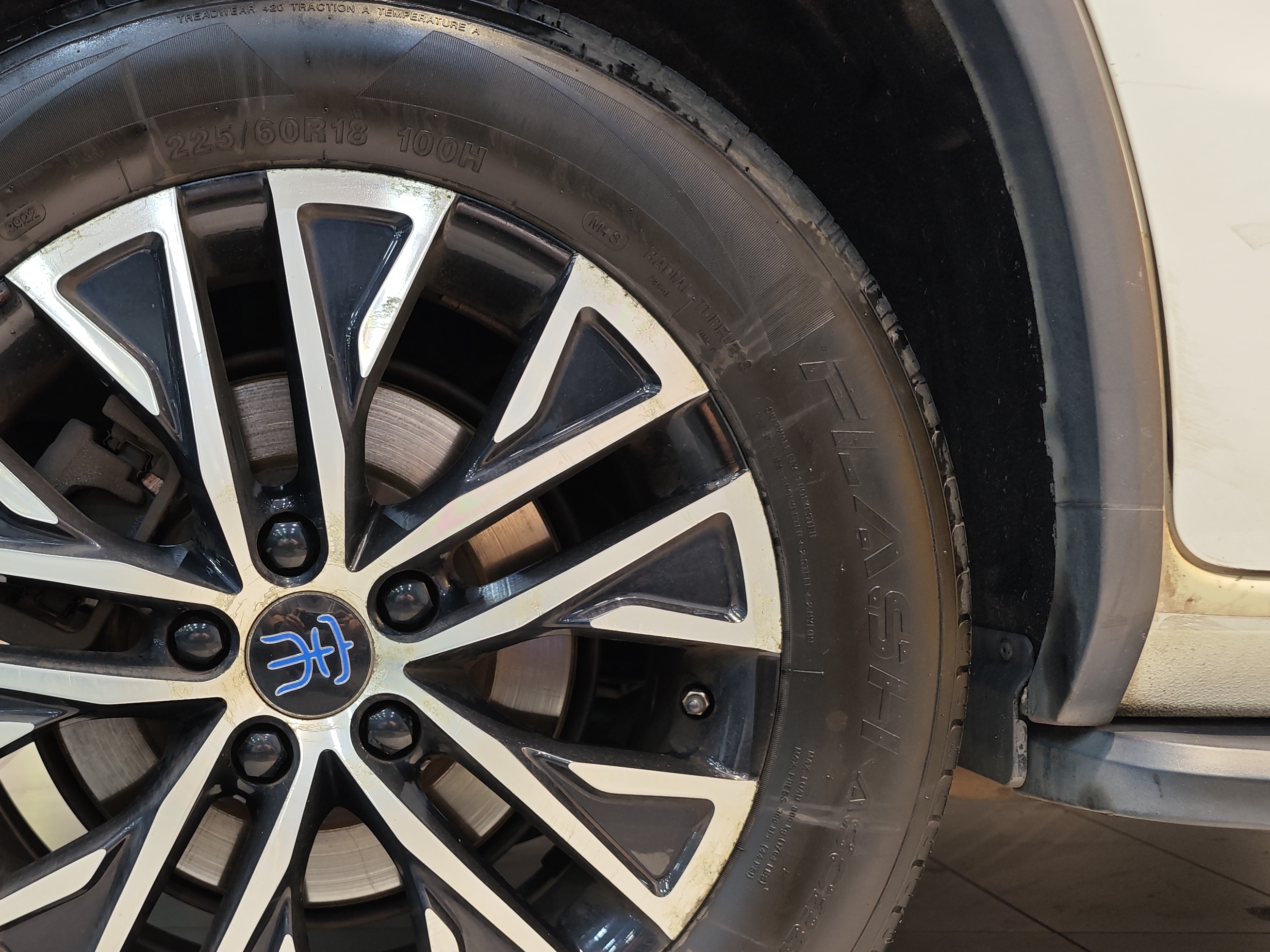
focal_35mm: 36
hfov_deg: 49.3
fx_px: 1321
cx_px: 313
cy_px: 656
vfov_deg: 39.1
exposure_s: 1/46.9
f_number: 1.9
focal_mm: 8.7
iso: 160
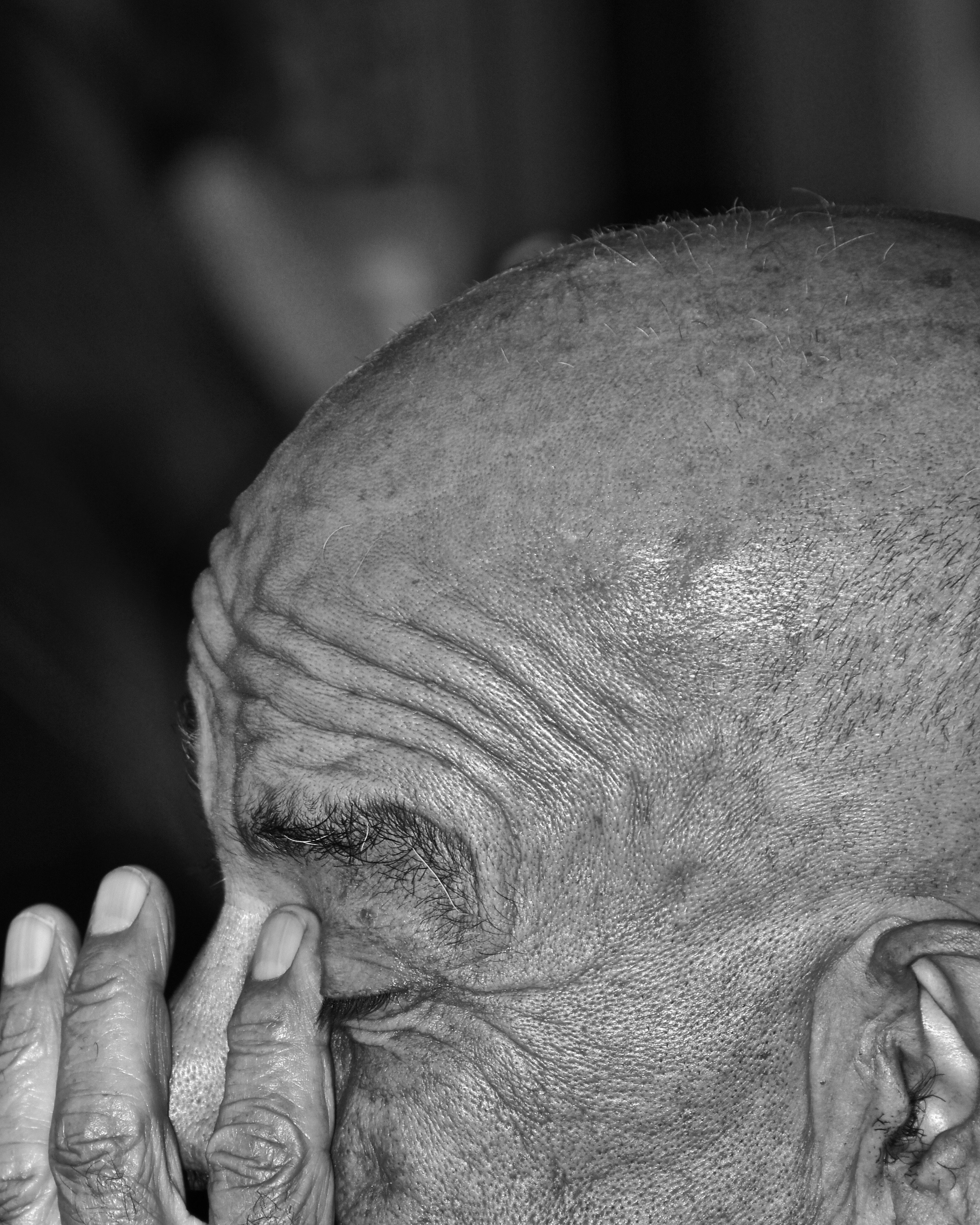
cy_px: 919
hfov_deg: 3.2
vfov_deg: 4.0
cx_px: 479
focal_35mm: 479
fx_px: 17369
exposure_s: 1/60
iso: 140
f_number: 5.6
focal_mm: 200
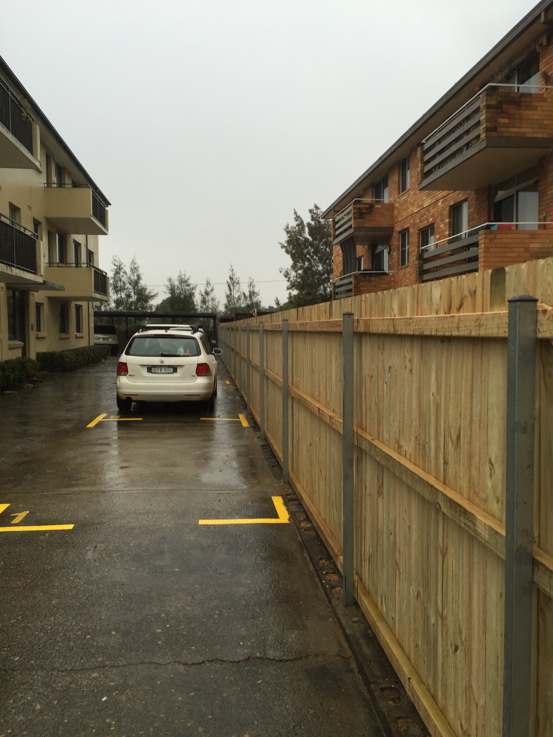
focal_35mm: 29
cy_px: 368
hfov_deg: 48.2
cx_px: 276
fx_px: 618
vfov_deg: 61.7
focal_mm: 4.15
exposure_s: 1/100
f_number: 2.2
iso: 32
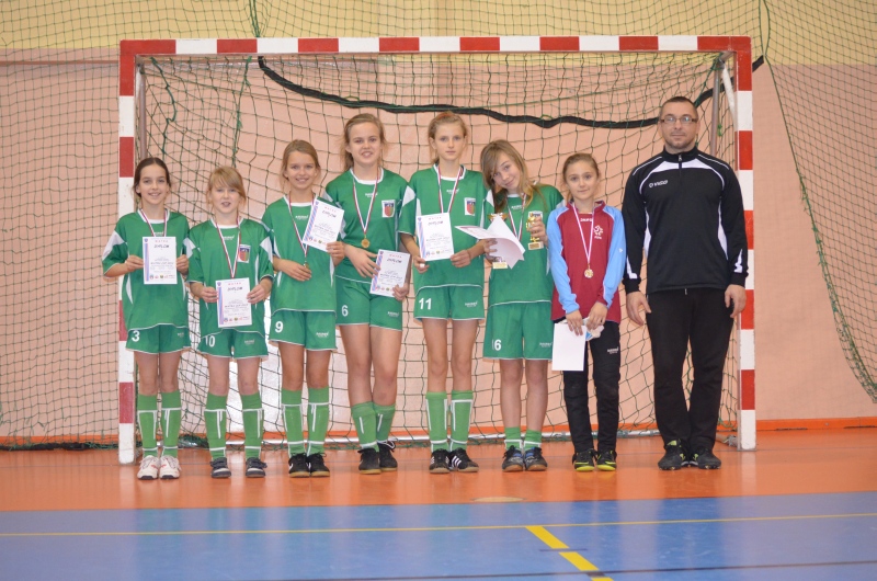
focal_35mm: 82
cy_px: 290
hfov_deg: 24.7
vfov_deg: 16.5
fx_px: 2006
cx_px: 438
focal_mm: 55
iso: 2800
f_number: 4
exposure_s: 1/60
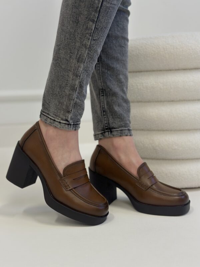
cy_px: 134
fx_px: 370
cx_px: 100
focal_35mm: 48
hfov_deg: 30.3
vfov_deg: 39.7
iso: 160
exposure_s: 1/100
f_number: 1.78
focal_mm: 6.86
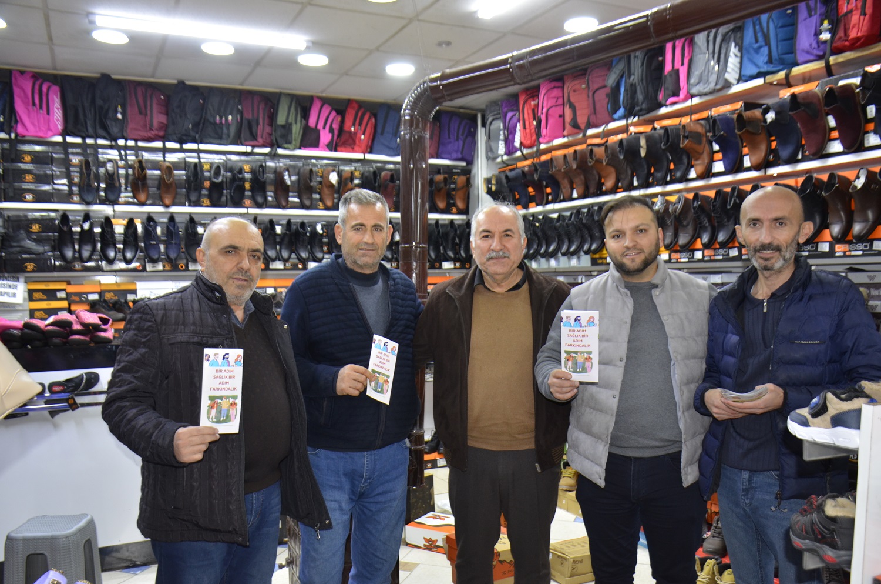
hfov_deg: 62.0
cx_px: 440
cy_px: 292
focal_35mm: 30
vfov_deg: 43.4
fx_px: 733
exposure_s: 1/60
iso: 560
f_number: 3.5
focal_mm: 20
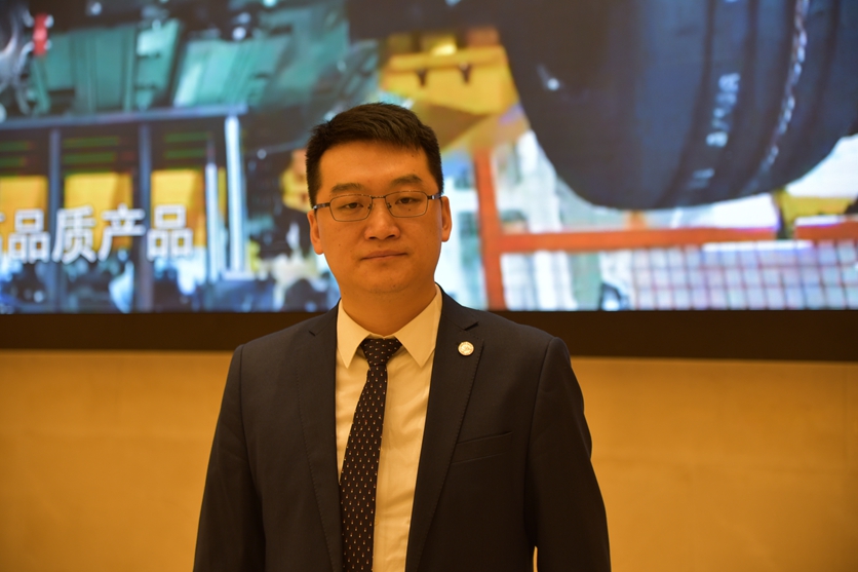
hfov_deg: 26.0
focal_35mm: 78
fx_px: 1859
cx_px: 429
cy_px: 286
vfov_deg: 17.5
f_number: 4
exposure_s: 1/60
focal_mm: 78
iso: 400
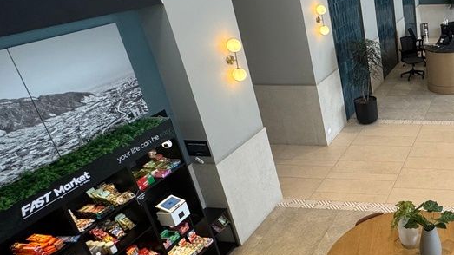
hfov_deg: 47.4
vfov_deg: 33.7
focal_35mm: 35
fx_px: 421
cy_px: 128
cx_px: 451
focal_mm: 2.22
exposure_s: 1/120
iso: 250
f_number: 2.2
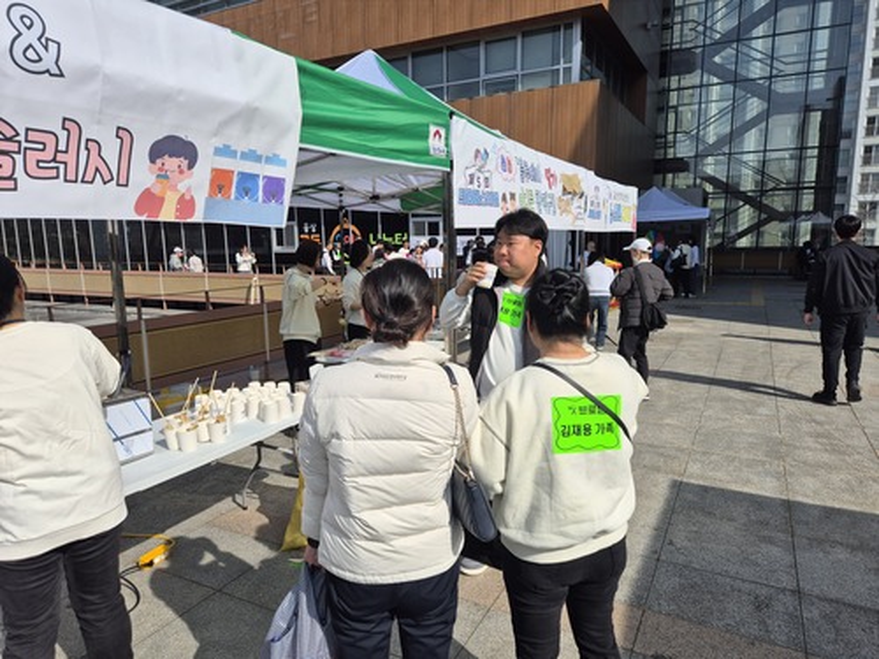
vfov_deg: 58.9
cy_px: 330
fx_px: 584
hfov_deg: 73.9
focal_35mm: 23
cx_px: 440
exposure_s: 1/2384
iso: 25
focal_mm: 5.4
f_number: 1.8
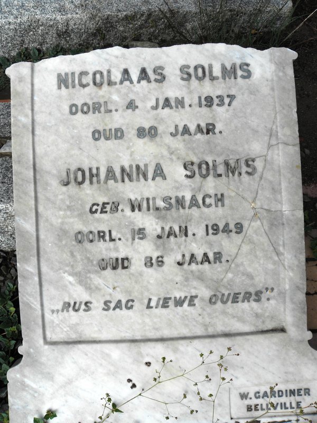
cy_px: 212
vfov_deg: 67.3
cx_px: 158
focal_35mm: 26
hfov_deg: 53.1
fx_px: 317
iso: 64
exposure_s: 1/125
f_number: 5.6
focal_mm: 4.6
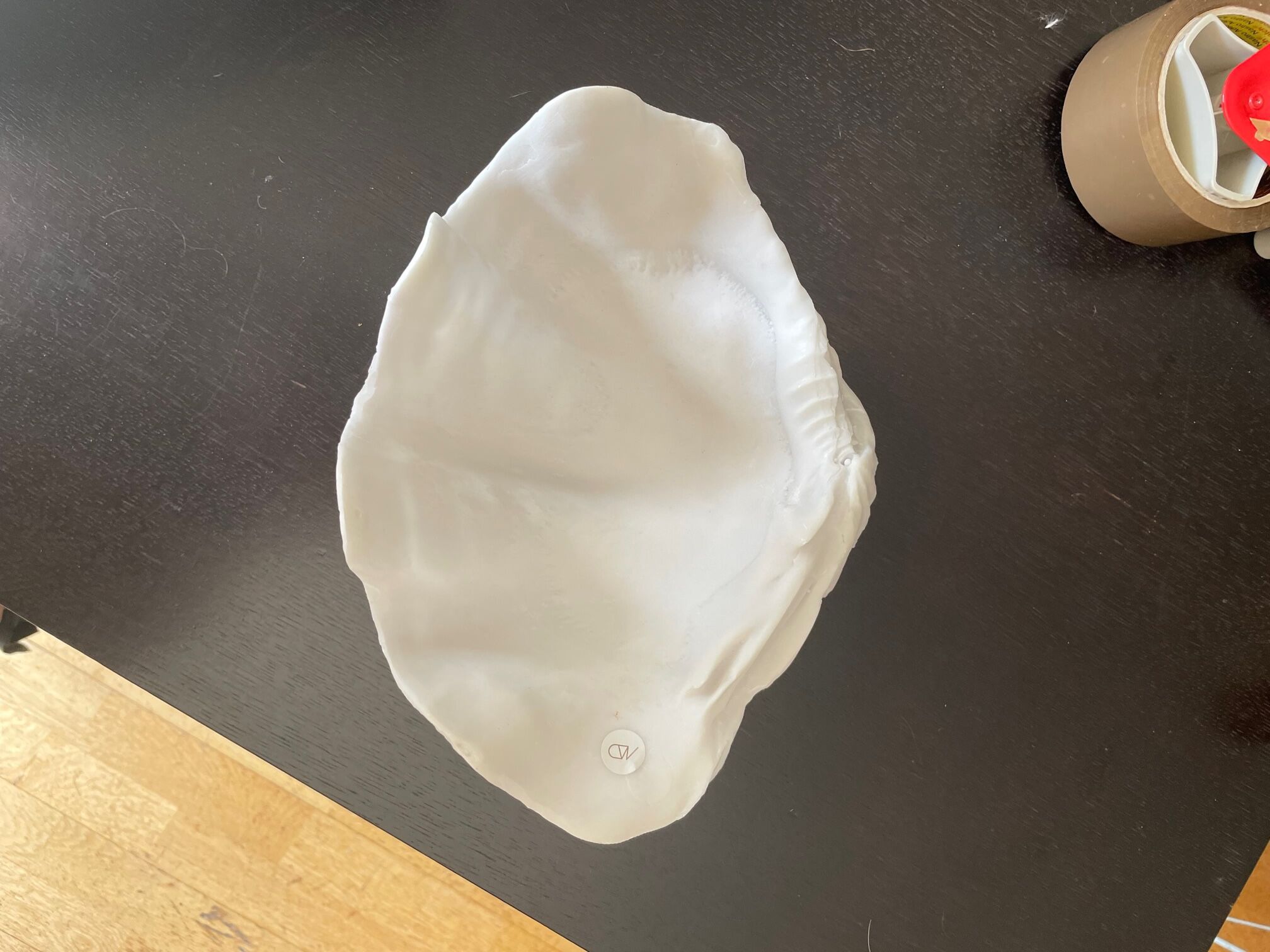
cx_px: 635
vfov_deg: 53.1
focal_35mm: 26
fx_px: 954
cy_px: 476
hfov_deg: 67.3
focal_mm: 4.2
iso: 80
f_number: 1.6
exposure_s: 1/121
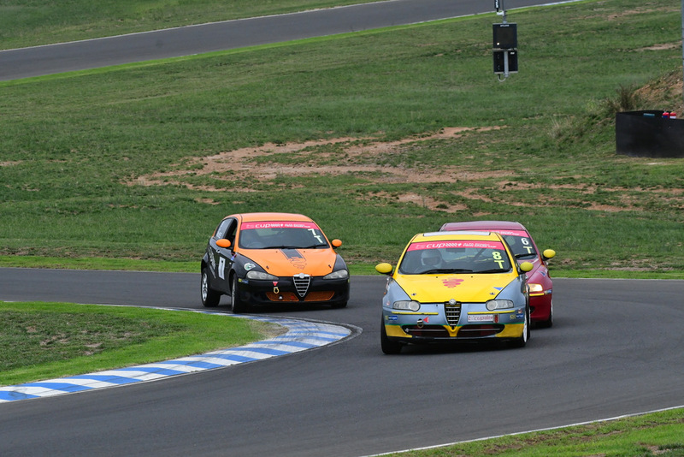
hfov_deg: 6.9
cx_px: 342
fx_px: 5702
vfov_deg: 4.6
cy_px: 228
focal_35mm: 300
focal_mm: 200
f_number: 10
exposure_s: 1/640
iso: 2000
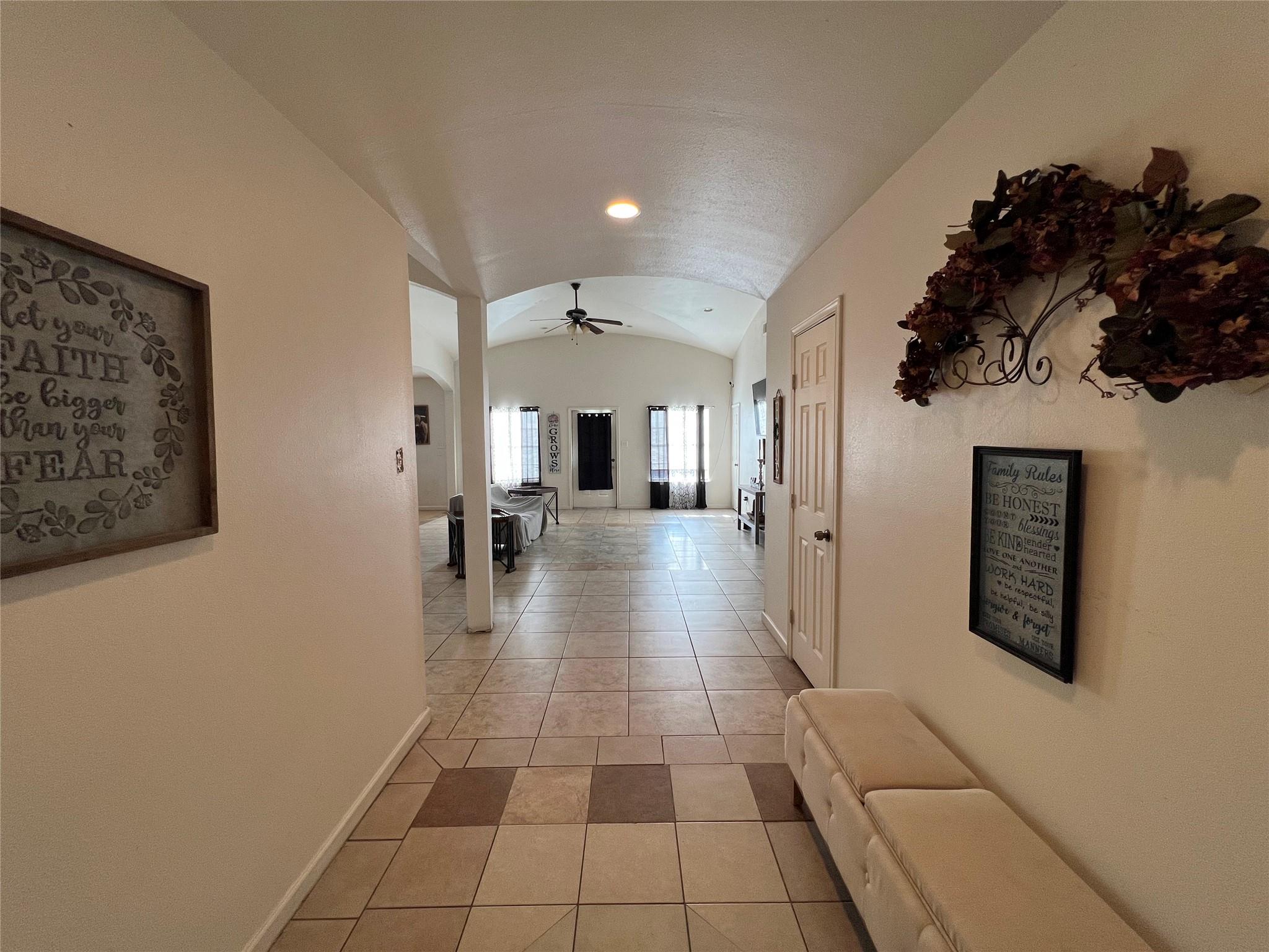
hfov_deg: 106.2
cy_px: 476
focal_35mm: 13
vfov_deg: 89.9
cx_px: 634
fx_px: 477
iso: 125
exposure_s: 1/120
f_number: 1.8
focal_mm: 1.57
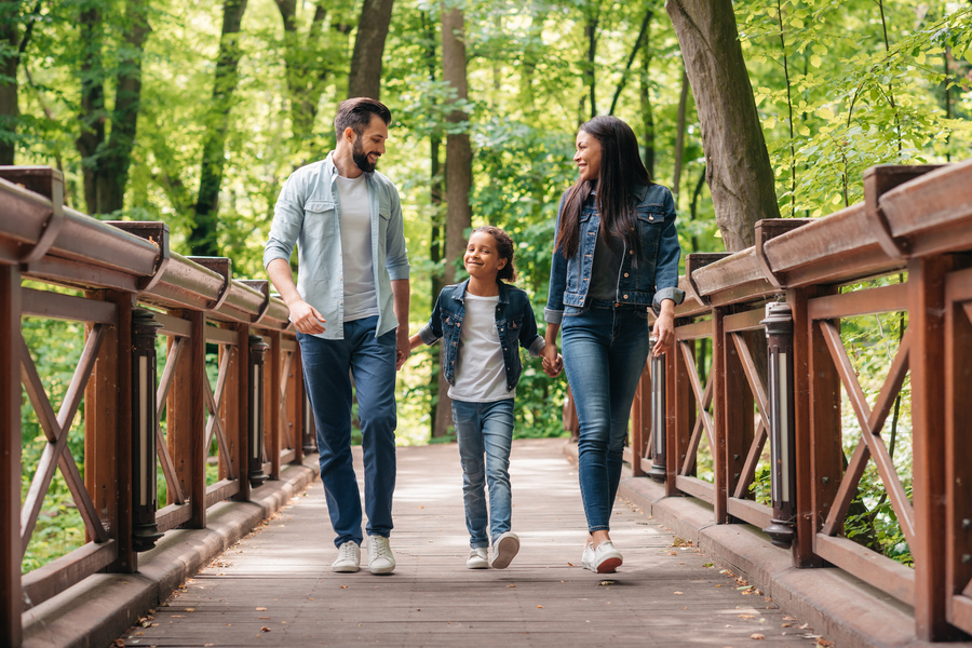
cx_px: 486
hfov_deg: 23.9
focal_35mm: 85
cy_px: 324
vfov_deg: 16.1
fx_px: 2295
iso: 400
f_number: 3.5
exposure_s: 1/250
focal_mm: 85
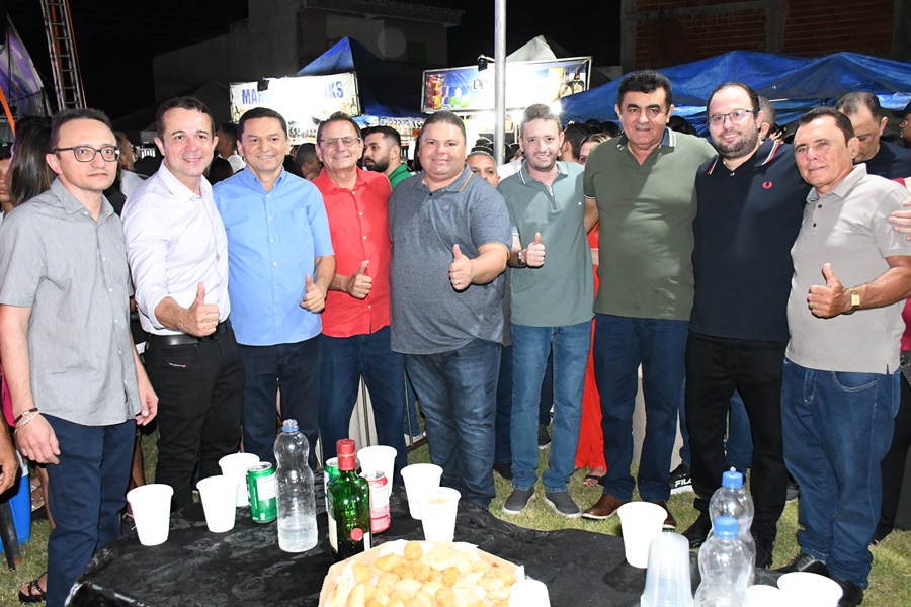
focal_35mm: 33
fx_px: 835
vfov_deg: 40.0
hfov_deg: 57.2
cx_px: 456
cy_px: 304
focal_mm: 22
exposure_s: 1/100
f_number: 6.3
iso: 8000
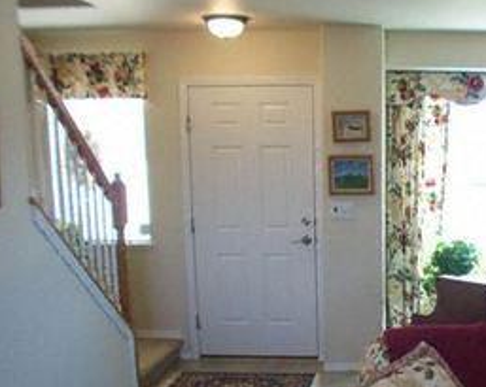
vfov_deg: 21.0
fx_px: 1034
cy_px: 296
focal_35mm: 72
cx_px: 437
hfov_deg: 25.6
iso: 160
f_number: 2.8
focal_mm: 6.2
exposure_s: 1/64.8
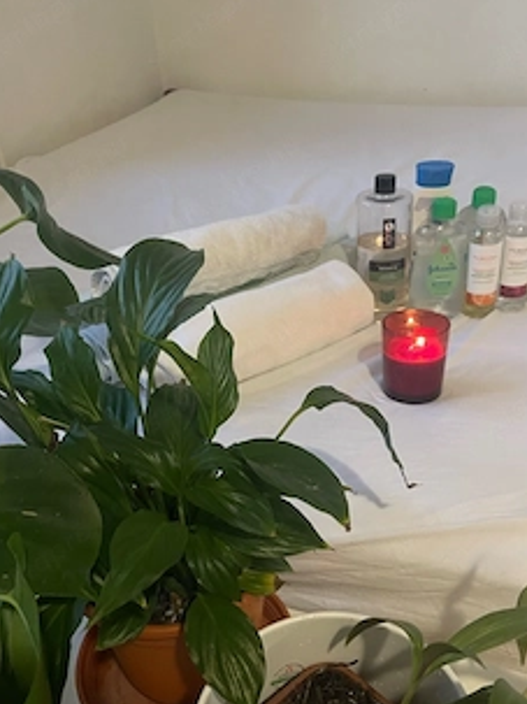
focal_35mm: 33
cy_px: 402
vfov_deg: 55.2
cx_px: 279
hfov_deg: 42.9
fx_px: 670
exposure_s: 1/25
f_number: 1.6
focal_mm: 5.1
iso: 500
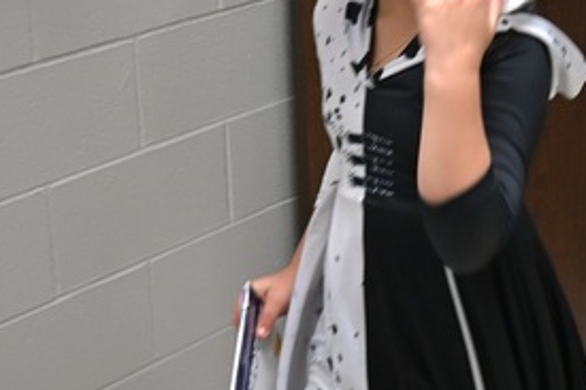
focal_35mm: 84
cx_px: 411
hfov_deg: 24.1
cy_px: 93
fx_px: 1364
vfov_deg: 16.2
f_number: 1.7
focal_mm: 15
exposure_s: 1/161
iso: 320
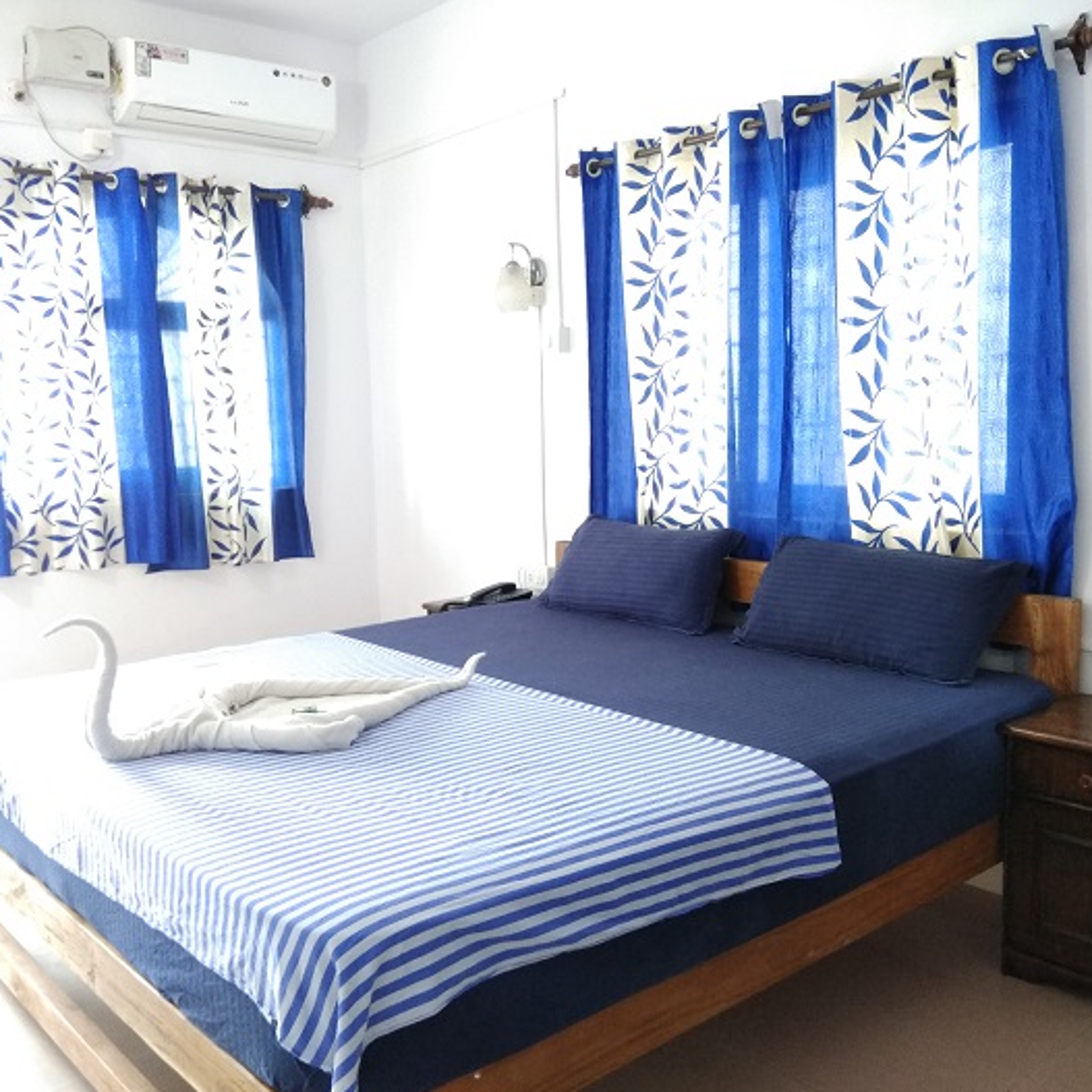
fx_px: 892
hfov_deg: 62.9
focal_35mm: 25
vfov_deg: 62.9
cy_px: 549
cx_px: 555
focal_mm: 3.57
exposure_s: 1/25
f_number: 2
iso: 640
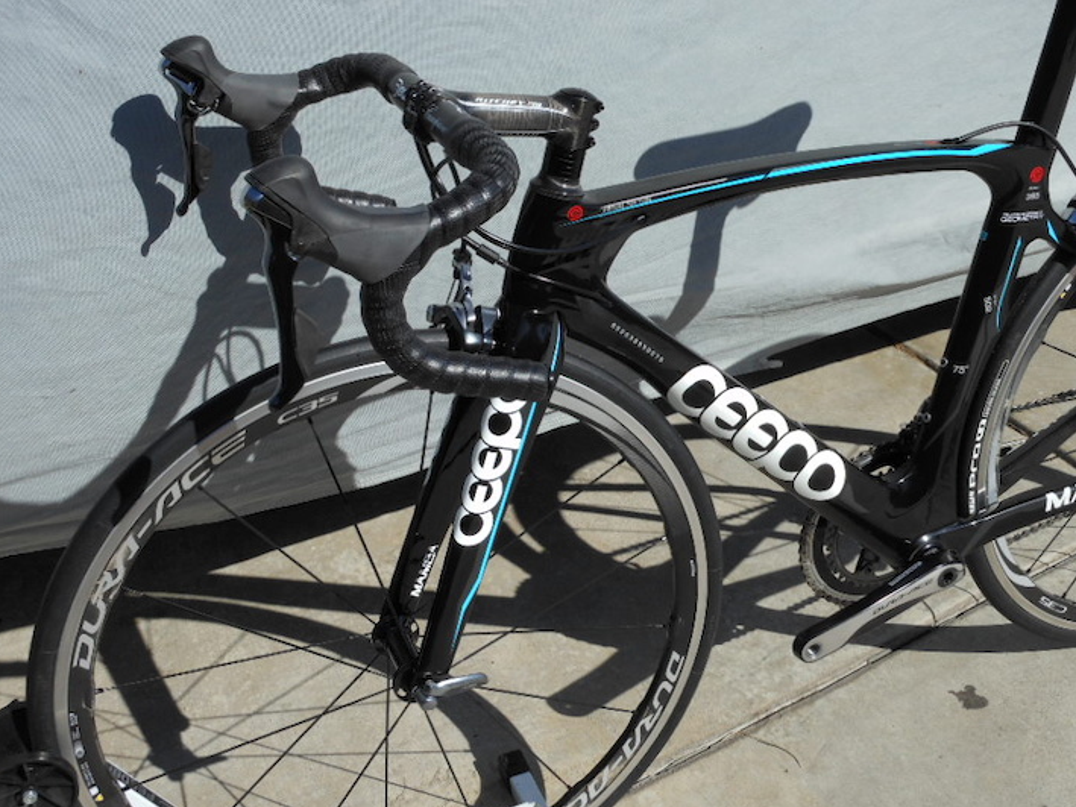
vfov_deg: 32.9
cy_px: 407
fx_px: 1368
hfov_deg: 42.9
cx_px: 590
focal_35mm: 44
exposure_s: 1/640
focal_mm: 6.9
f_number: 4.3
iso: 80
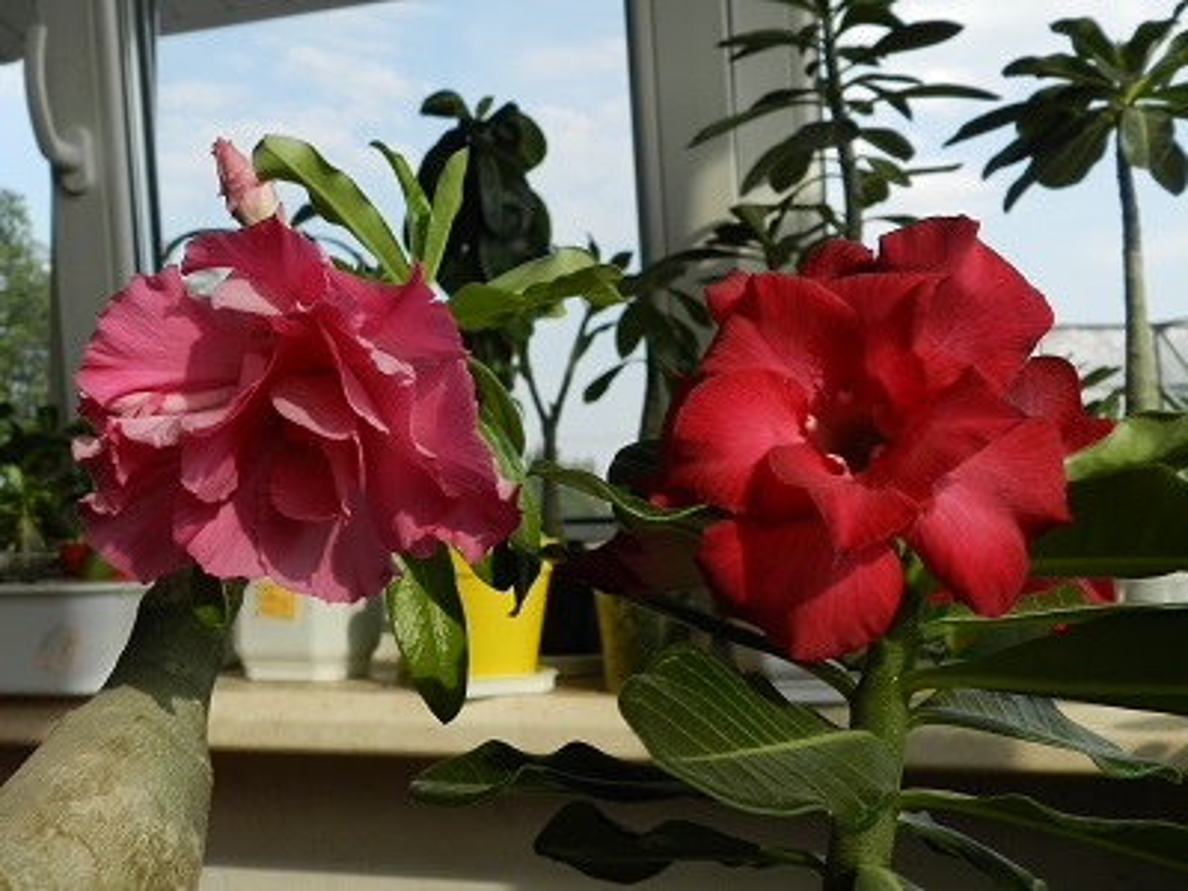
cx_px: 594
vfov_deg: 44.2
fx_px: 1098
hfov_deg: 56.8
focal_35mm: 32
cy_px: 446
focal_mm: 5.6
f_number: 3.7
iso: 160
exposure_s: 1/640
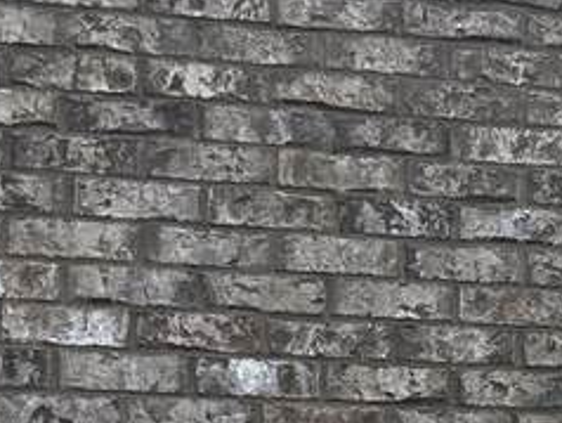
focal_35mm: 129
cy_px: 770
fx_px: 2096
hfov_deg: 11.6
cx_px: 1478
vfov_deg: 10.8
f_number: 1.78
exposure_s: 1/785
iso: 80
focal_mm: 6.86
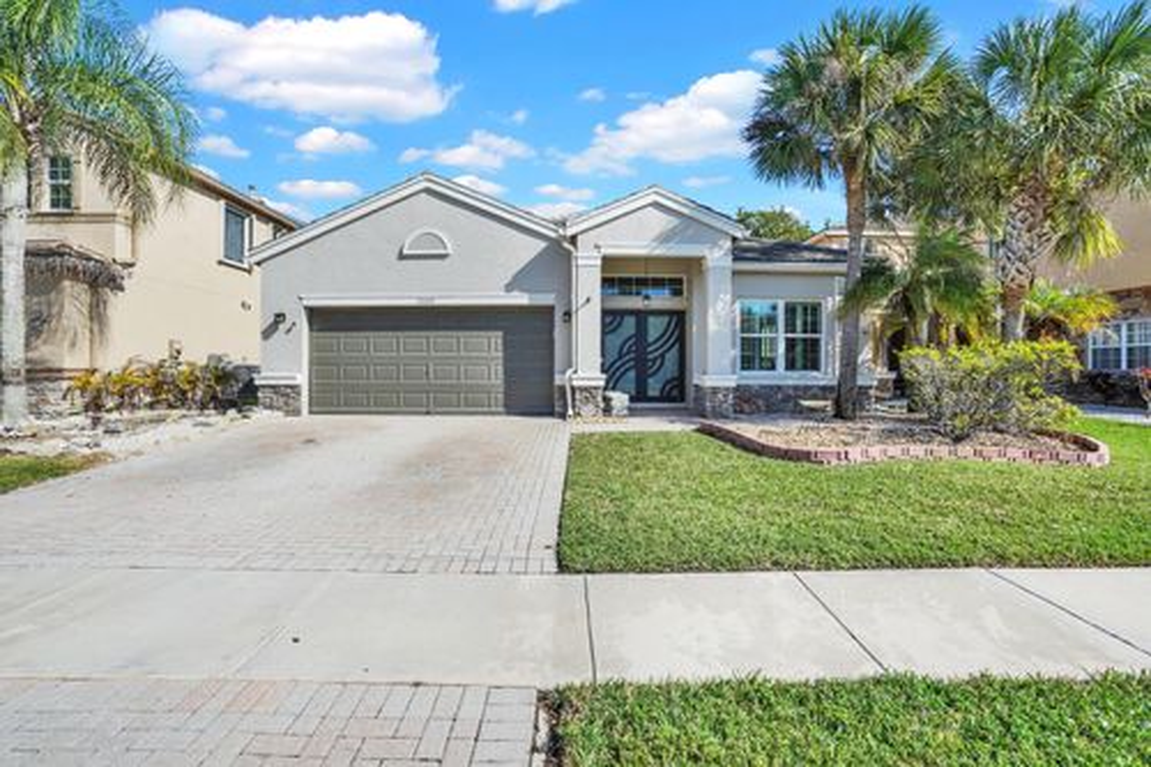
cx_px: 576
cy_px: 384
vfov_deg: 73.7
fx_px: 511
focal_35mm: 16
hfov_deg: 96.8
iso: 800
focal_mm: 16
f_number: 8
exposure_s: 1/1600
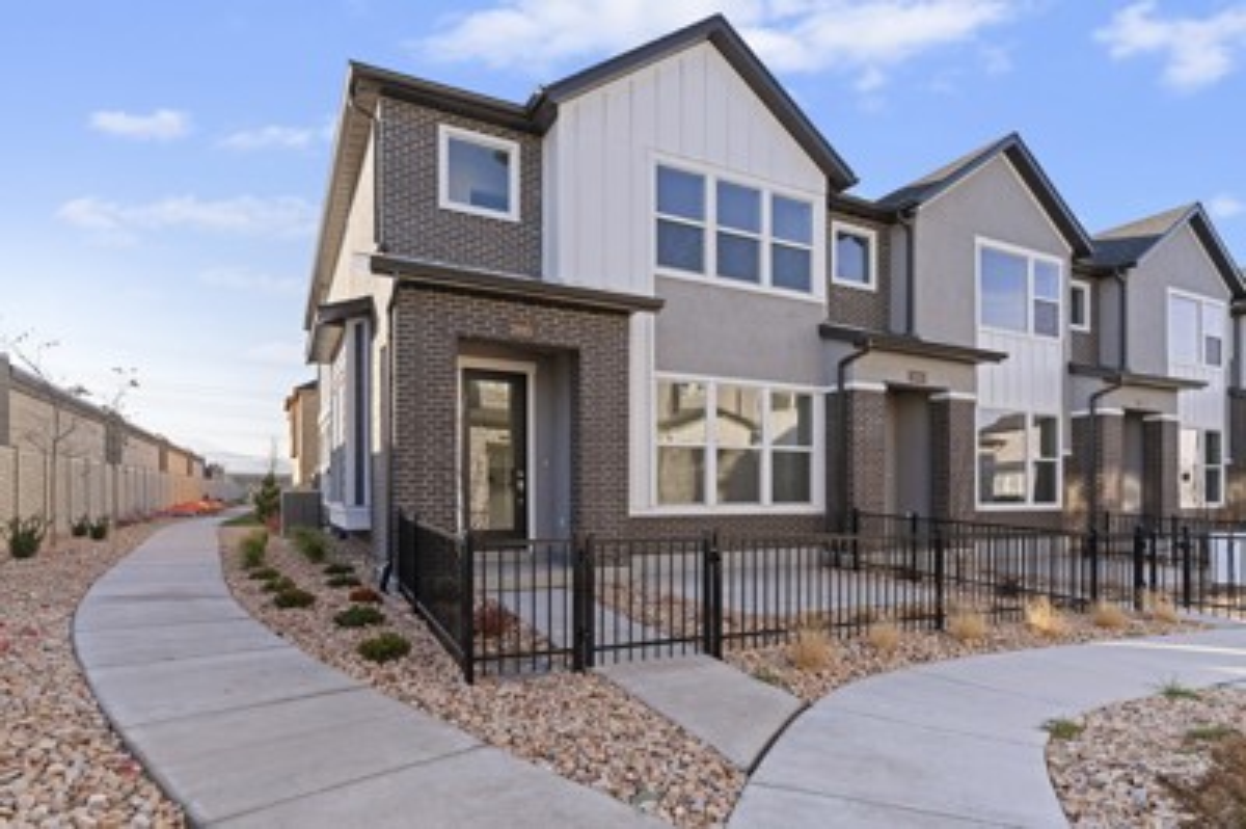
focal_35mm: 19
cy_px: 414
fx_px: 657
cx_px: 623
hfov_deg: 87.0
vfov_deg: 64.5
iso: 160
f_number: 9
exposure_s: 1/40
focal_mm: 19
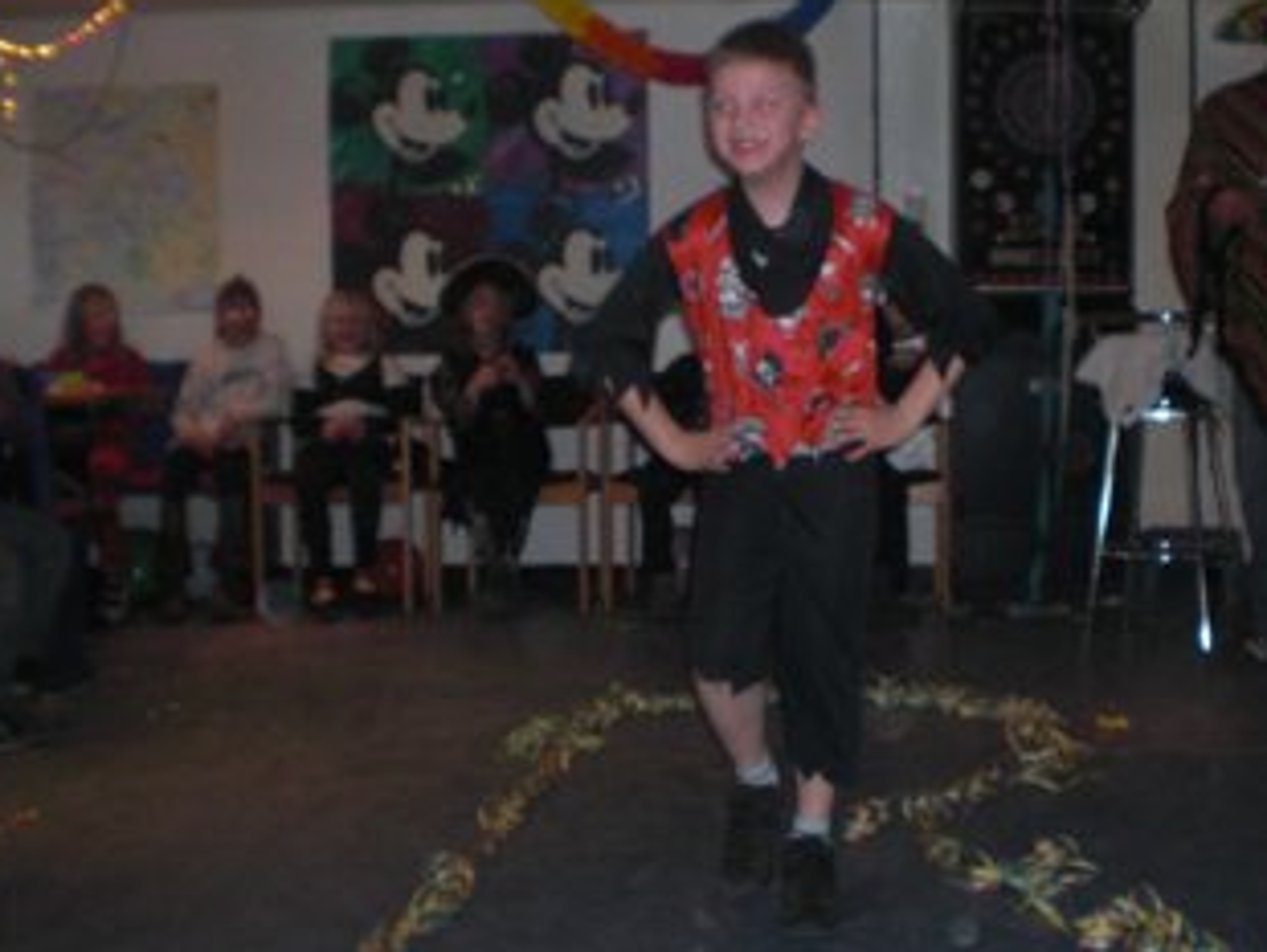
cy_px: 396
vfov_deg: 29.7
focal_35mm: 49
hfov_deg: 38.7
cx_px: 768
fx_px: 1795
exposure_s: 1/30
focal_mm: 6.3
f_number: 3.1
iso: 100
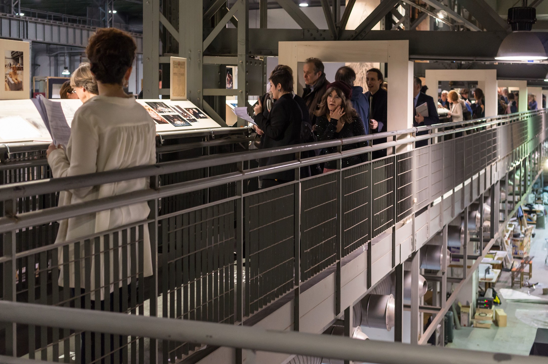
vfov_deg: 27.5
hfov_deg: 40.4
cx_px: 292
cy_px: 179
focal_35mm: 49
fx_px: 745
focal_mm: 30
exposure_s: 1/60
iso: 1250
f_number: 2.8
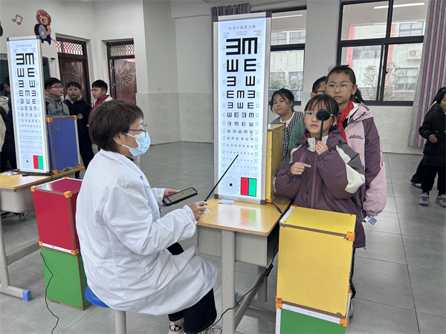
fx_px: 335
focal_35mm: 26
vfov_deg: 53.1
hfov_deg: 67.3
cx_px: 223
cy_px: 167
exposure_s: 1/100
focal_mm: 5.7
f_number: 1.5
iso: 80
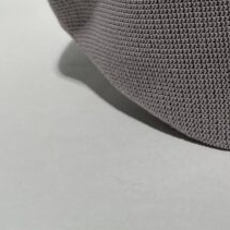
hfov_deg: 18.4
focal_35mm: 87
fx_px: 654
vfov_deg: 17.4
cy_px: -138
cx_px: 307
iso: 50
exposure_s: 1/668
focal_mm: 5.1
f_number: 1.6
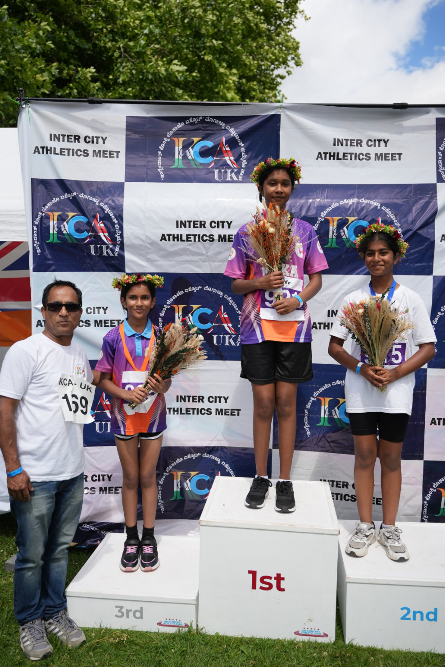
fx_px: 564
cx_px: 224
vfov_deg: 61.2
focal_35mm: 30
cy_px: 325
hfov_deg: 43.1
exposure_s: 1/4000
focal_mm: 29.4
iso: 250
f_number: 2.8
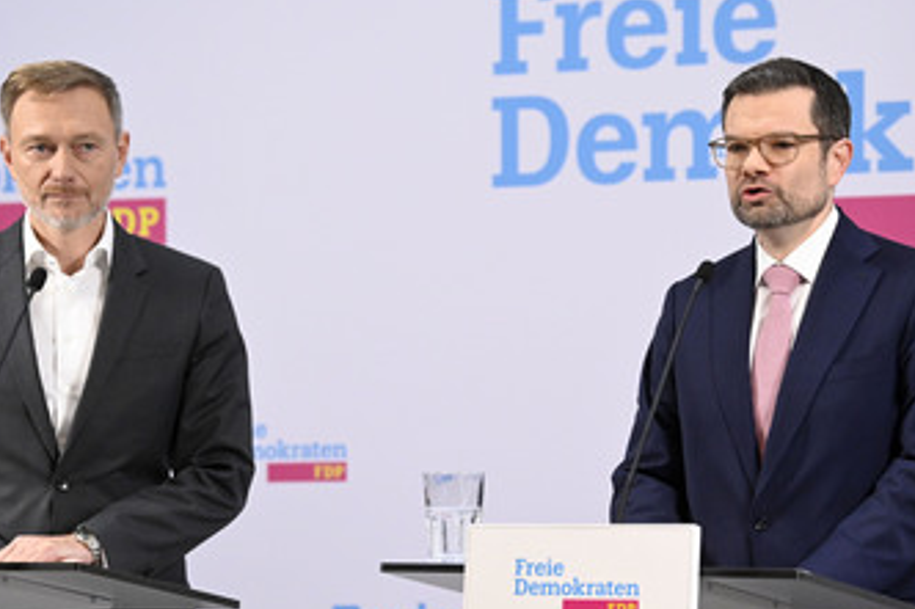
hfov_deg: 10.1
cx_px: 423
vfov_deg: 6.7
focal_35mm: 204
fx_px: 5182
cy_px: 355
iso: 5000
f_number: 4
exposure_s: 1/800
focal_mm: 150
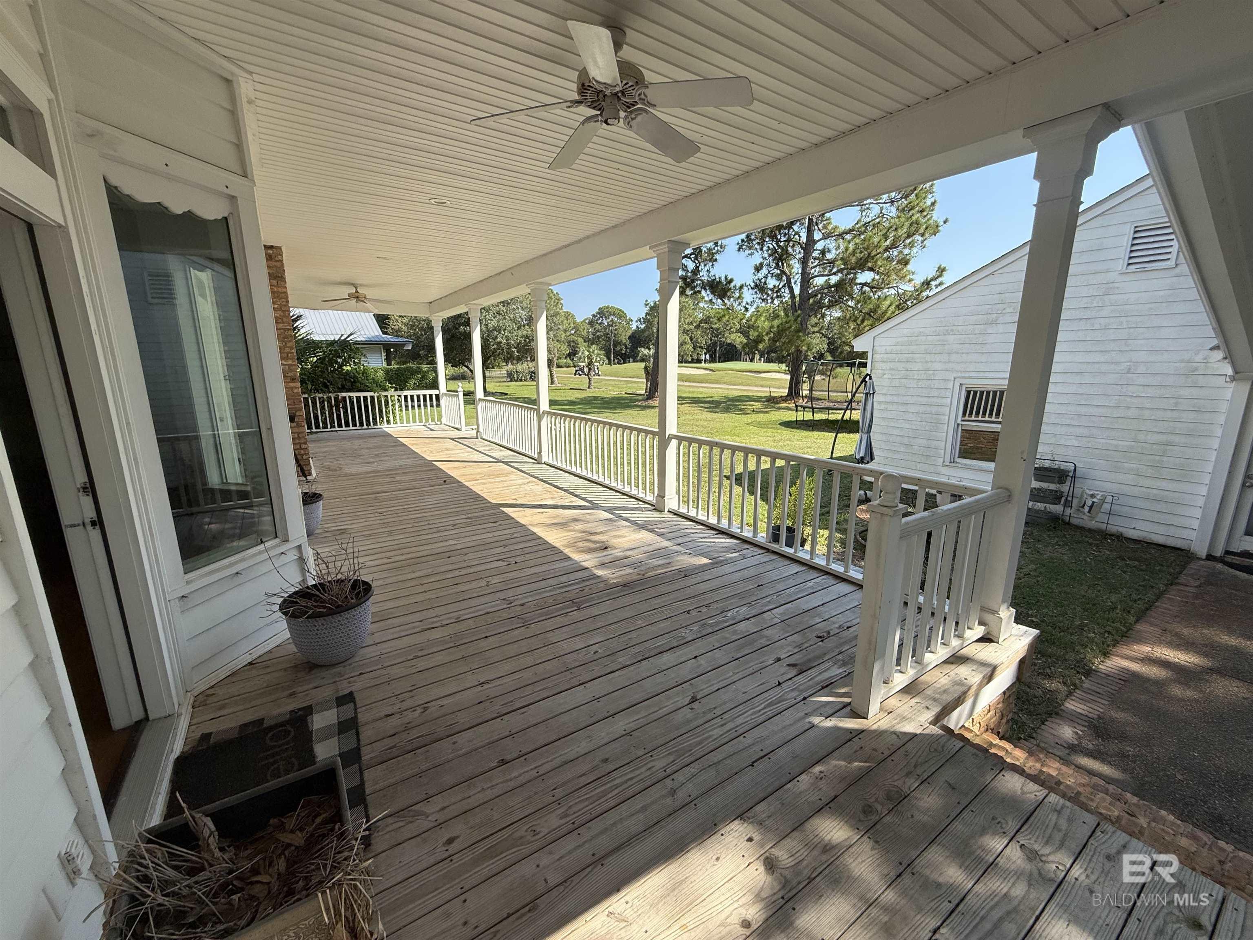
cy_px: 470
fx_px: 507
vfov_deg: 85.7
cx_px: 626
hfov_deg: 102.1
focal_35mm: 14
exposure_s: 1/985
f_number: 2.2
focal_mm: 2.22
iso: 50
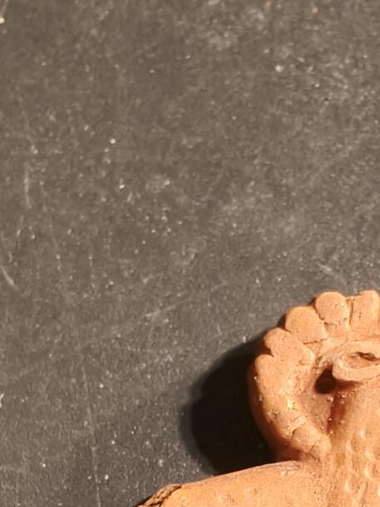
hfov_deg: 21.3
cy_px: 663
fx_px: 995
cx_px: 308
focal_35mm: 68
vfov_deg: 24.8
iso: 250
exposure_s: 1/50
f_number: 2
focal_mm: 2.32
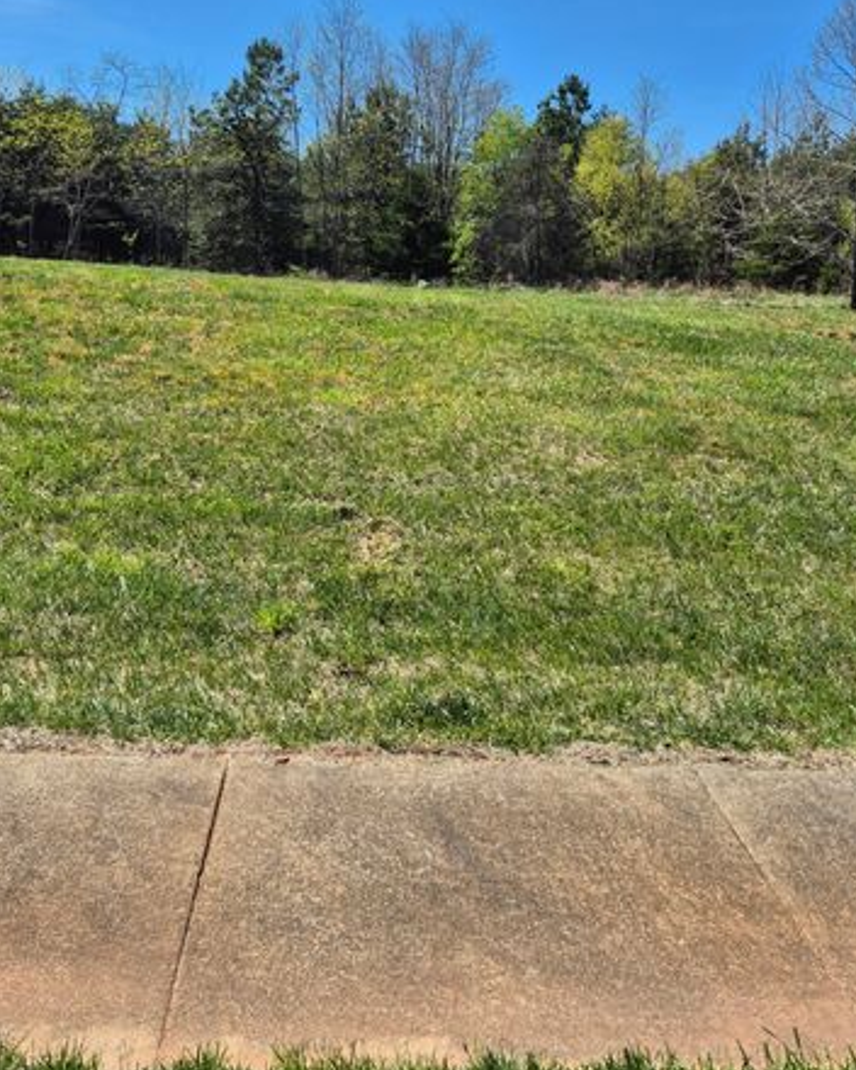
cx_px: 409
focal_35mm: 34
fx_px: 1077
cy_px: 371
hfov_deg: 43.3
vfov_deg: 52.0
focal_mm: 5.4
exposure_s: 1/2048
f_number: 1.8
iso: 25
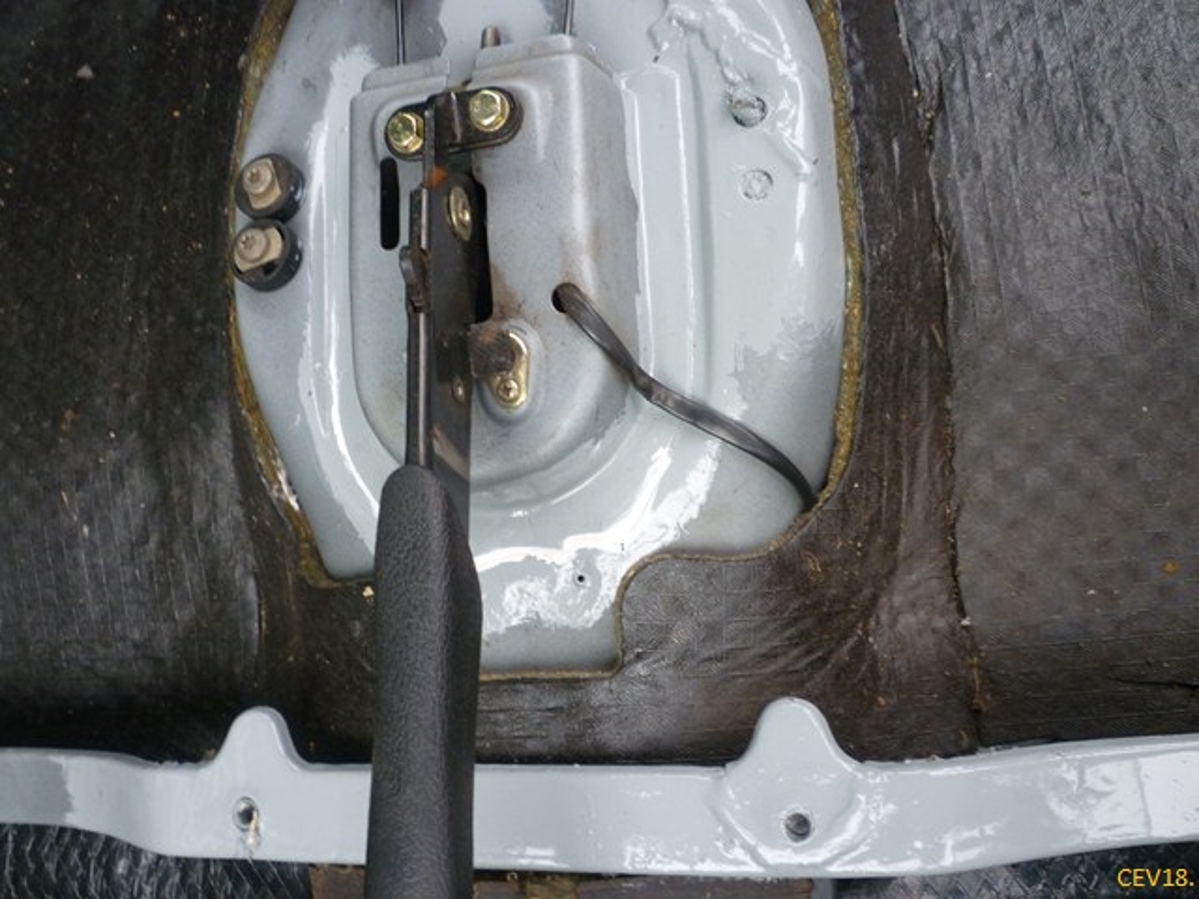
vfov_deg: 48.2
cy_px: 450
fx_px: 1004
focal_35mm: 29
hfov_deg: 61.7
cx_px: 600
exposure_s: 1/40
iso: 80
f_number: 3.3
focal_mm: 5.2
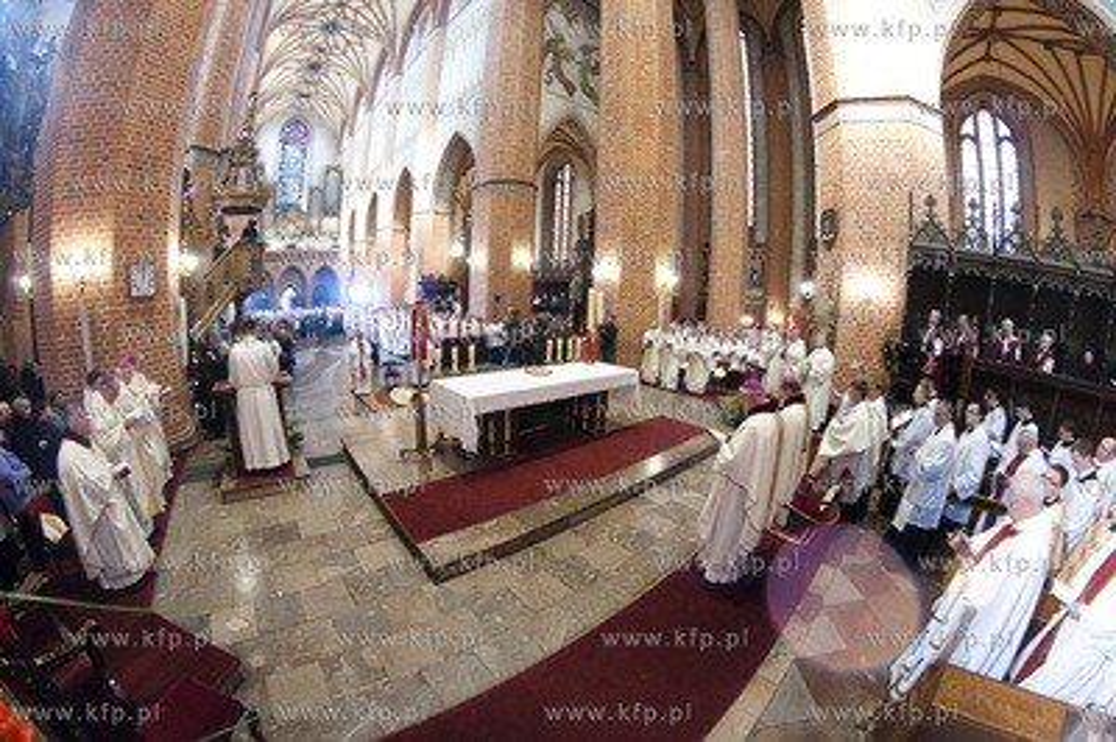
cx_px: 558
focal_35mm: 27
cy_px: 371
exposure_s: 1/20
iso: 1000
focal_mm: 18
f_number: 2.8
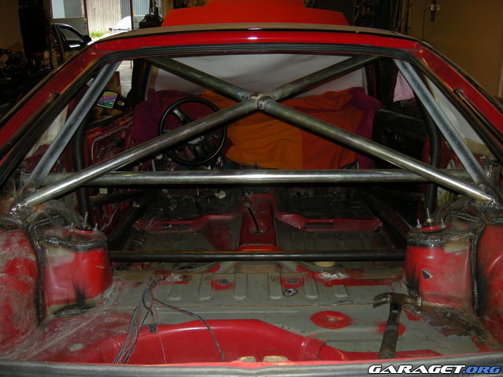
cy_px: 188
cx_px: 252
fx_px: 509
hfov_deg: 52.6
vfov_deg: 40.7
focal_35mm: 35
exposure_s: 1/60
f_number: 2.8
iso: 83
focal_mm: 5.7
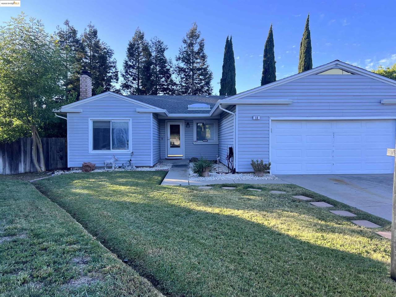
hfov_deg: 67.3
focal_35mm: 26
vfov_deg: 53.1
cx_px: 198
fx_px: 297
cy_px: 148
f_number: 1.5
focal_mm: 5.7
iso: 50
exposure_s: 1/814
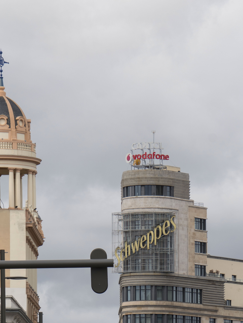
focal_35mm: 276
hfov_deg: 5.4
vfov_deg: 7.1
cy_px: 336
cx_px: 200
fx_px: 2583
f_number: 9
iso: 250
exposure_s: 1/400
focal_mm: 96
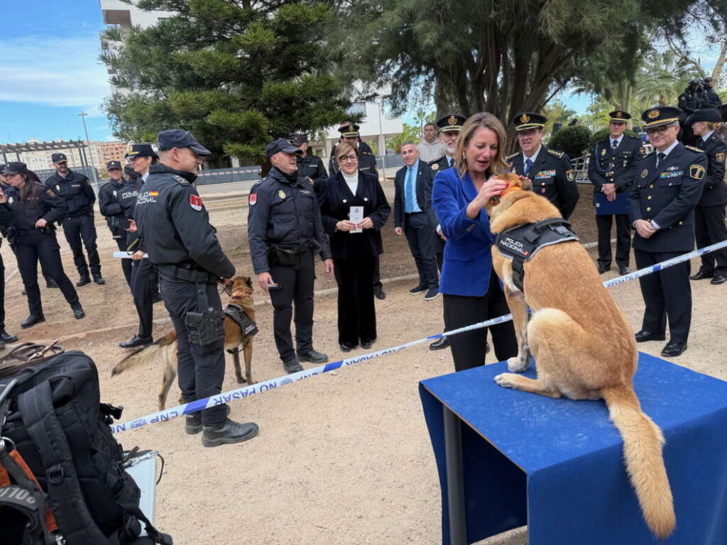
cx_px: 364
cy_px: 272
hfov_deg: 71.6
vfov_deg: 56.8
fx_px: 504
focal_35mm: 24
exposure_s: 1/488
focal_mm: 6.76
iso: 80
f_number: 1.78
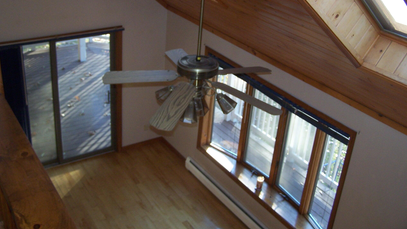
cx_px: 202
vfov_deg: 28.1
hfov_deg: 48.4
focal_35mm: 42
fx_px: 453
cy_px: 75
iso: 140
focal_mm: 6.3
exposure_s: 1/60
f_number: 2.8
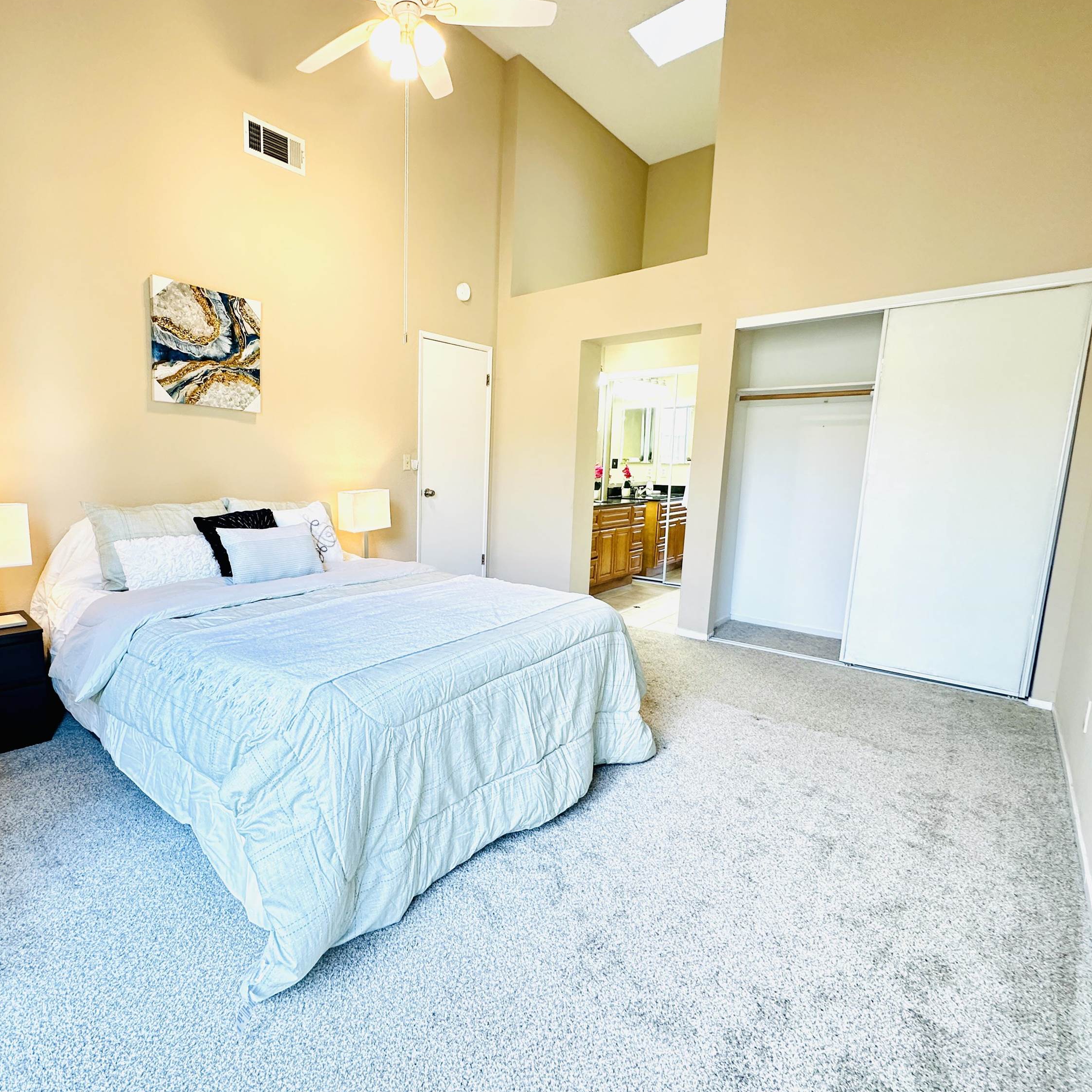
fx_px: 607
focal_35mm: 17
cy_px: 556
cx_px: 405
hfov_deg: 82.3
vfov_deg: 84.0
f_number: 2.2
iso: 200
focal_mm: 2.22
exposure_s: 1/60
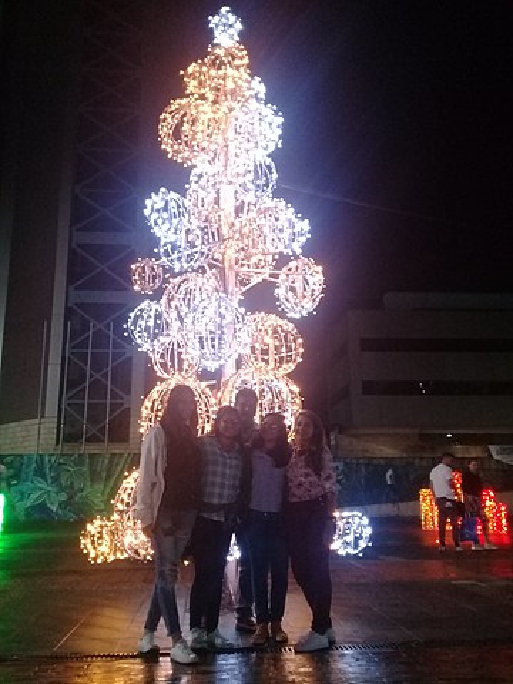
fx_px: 613
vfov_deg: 58.4
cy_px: 342
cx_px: 256
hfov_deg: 45.4
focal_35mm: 31
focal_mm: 3.3
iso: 320
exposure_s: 1/15
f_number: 2.2
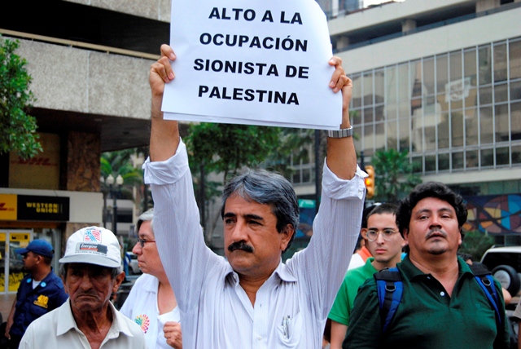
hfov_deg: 33.4
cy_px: 174
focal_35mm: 60
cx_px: 260
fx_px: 869
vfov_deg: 22.7
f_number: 5
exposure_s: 1/100
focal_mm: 40
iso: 800
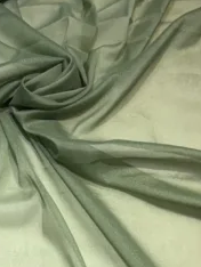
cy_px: 276
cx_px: -3
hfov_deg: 14.6
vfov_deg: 19.0
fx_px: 773
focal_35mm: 100
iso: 32
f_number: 1.6
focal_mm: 5.96
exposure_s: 1/131
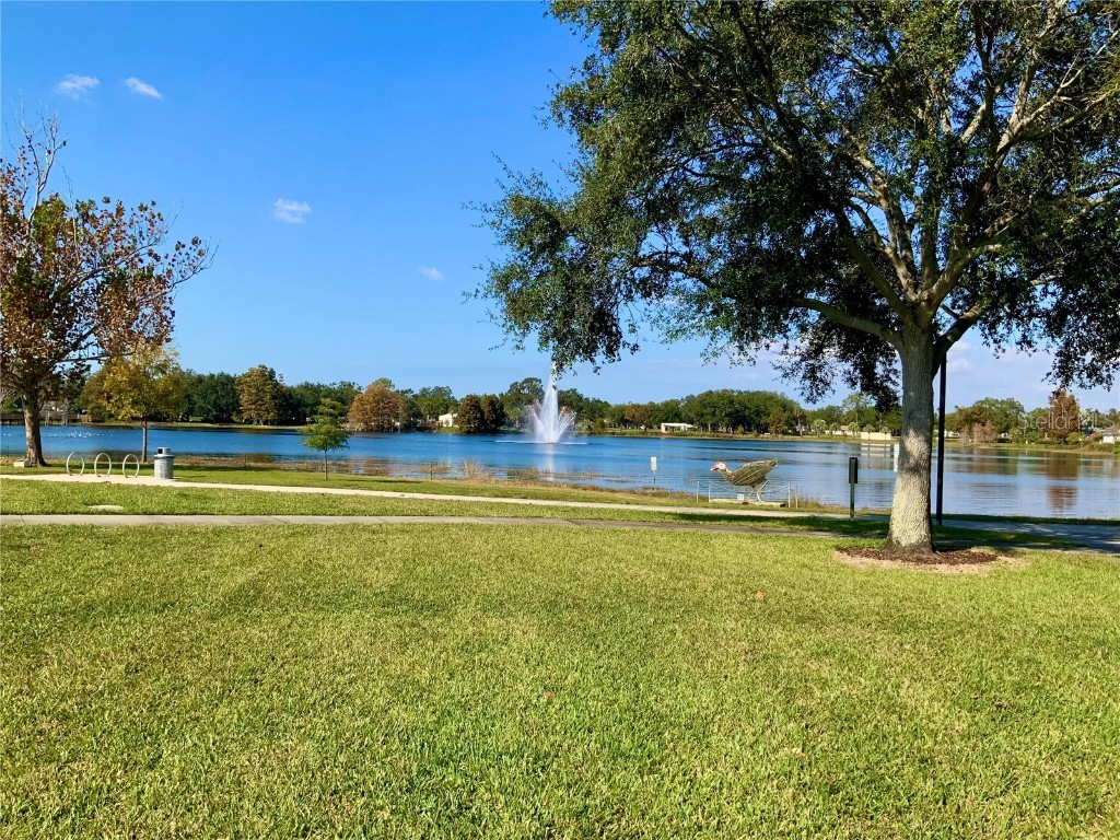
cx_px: 560
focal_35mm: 29
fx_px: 938
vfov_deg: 48.2
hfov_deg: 61.7
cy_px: 420
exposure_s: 1/1786
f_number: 1.8
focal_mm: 3
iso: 16
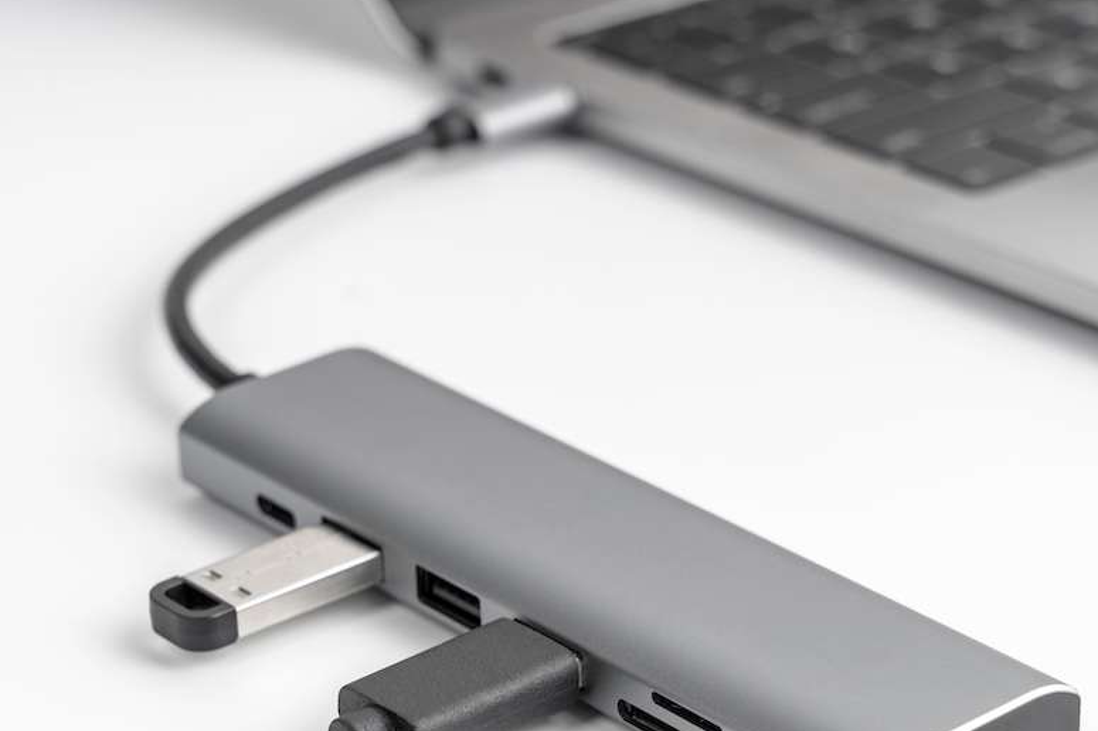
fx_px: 3719
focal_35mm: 122
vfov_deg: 11.2
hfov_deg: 16.8
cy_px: 582
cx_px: 594
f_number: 8
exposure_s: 1/125
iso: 100
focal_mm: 70
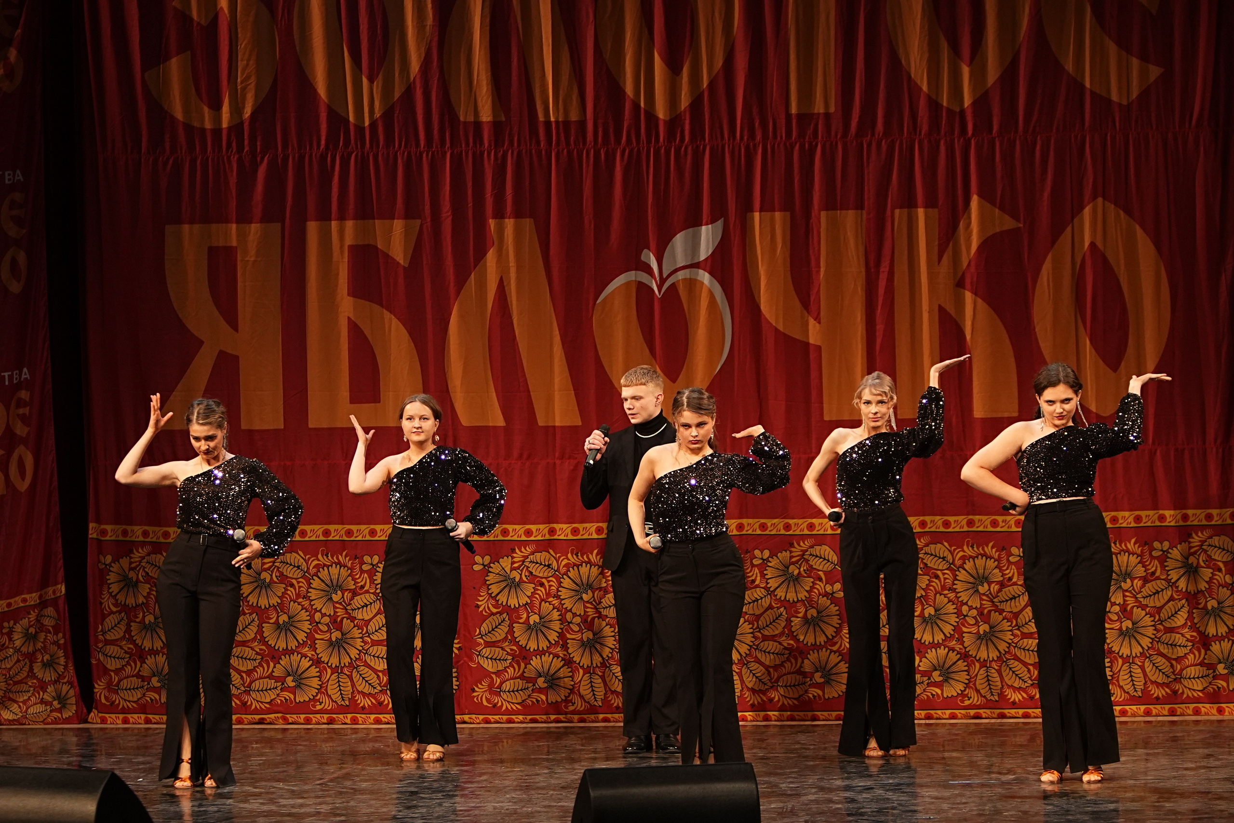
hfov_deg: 17.5
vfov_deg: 11.7
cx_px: 617
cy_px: 412
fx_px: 4010
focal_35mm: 117
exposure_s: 1/250
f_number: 2.8
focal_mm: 78
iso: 1250
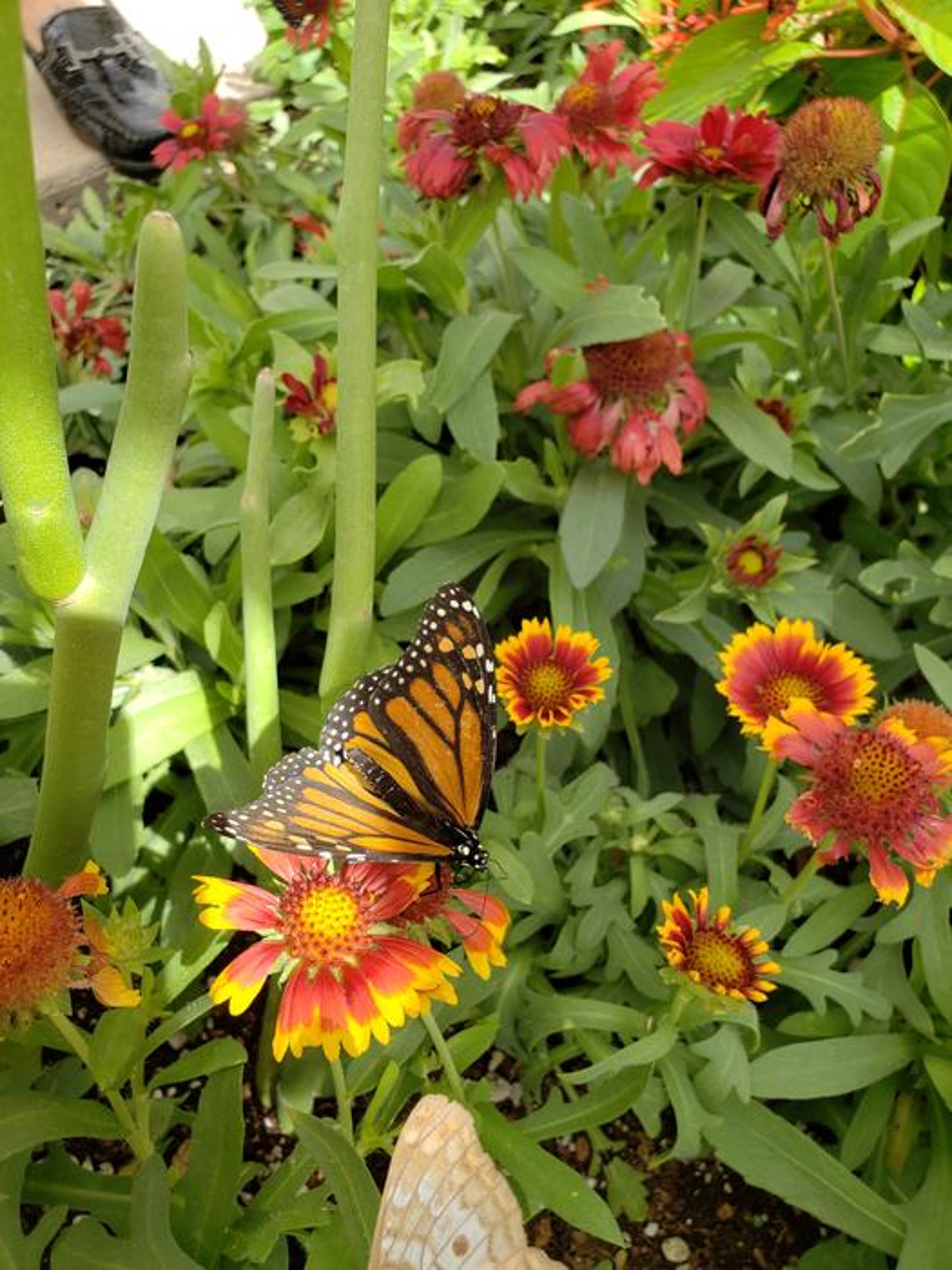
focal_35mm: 26
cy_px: 635
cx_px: 476
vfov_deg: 67.3
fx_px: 953
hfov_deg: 53.1
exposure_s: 1/157
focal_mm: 4.3
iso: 50
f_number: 2.4
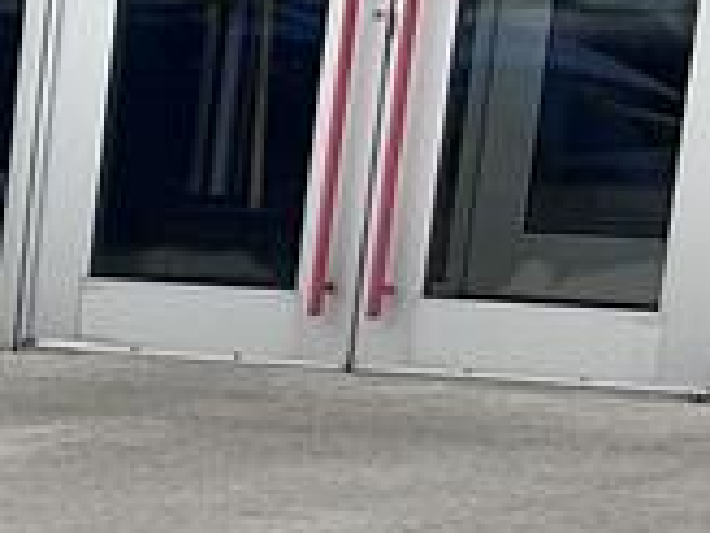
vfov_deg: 7.2
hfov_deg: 7.7
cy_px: 901
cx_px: -1810
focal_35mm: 203
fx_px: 4164
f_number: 1.5
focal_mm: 5.7
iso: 50
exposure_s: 1/2762
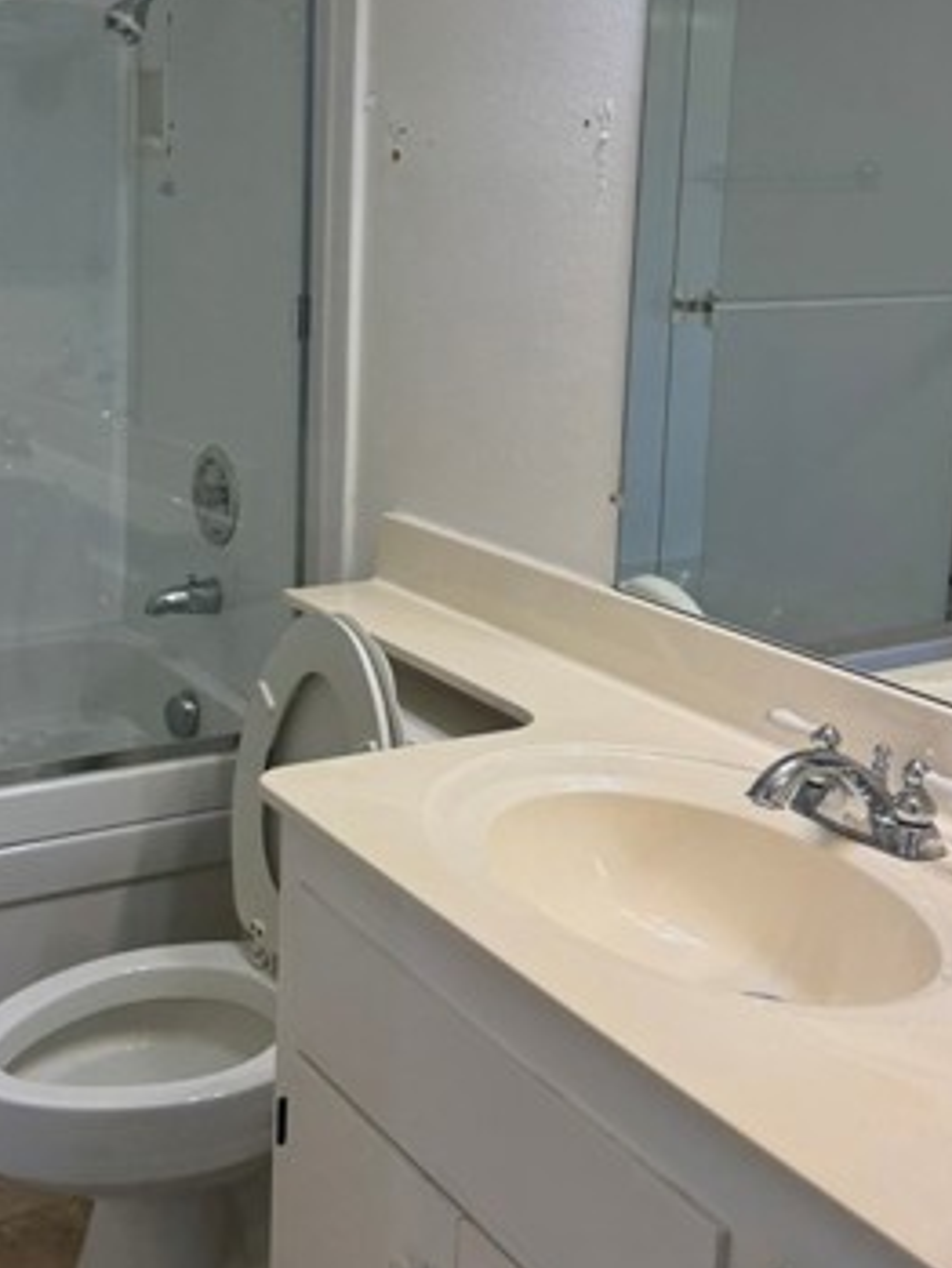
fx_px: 1612
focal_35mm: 44
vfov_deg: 42.4
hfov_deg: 32.4
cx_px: 273
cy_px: 440
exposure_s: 1/121
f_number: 1.78
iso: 80
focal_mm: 6.76
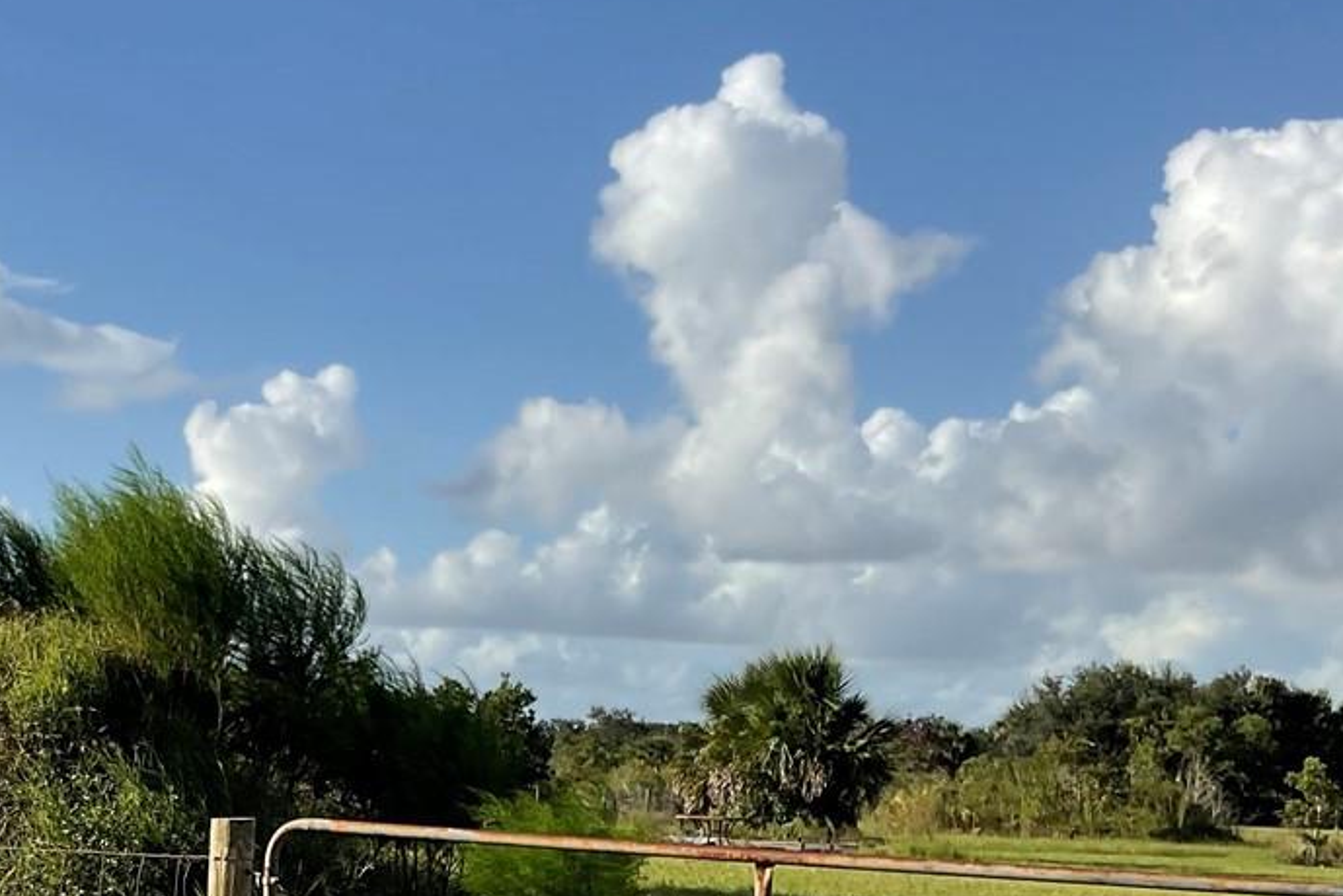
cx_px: 105
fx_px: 2612
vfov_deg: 19.0
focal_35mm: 70
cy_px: 859
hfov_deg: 27.7
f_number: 1.8
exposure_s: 1/1848
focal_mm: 3
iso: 16
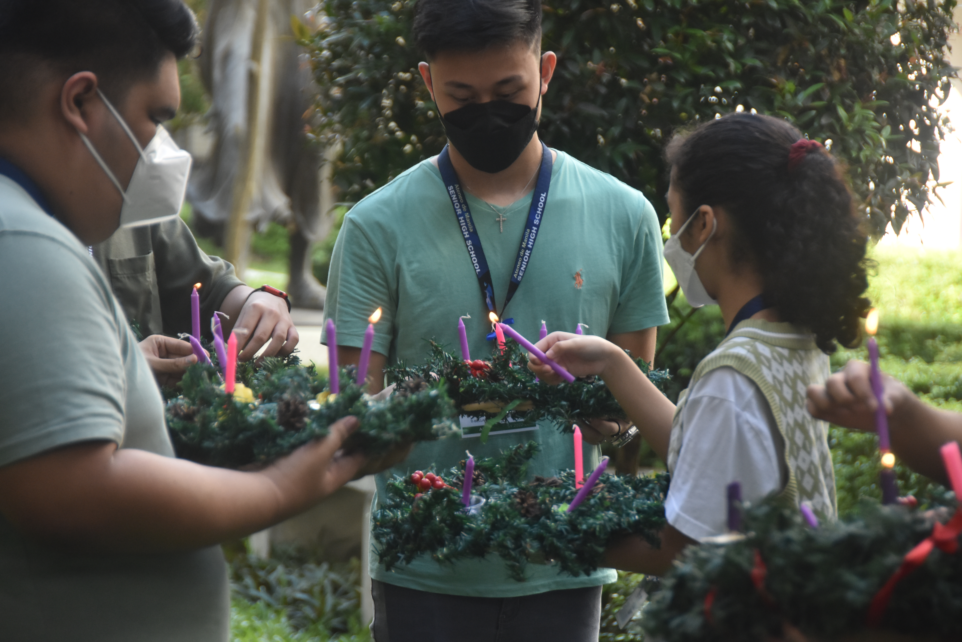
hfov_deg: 10.5
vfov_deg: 7.0
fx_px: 5212
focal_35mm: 195
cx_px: 481
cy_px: 321
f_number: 5.6
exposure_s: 1/400
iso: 800
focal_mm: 130
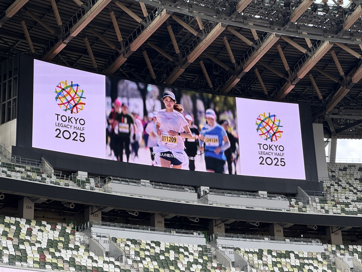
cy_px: 136
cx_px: 181
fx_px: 805
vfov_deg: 19.1
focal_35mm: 77
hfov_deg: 25.3
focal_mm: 9
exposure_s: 1/101
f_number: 2.8
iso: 40
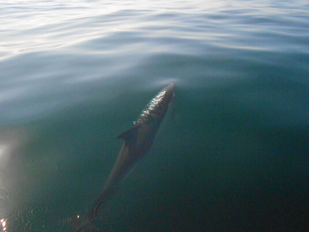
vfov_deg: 48.2
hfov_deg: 61.7
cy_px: 116
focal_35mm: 29
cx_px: 154
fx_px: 259
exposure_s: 1/1250
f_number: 8.5
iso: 800
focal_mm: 5.1
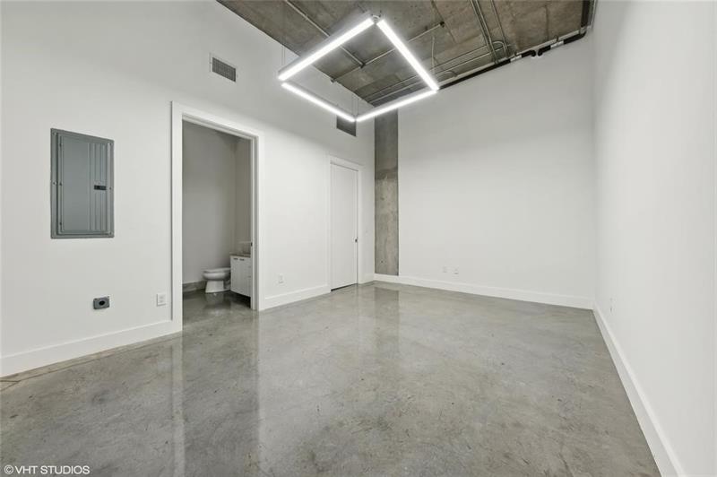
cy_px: 238
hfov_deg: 112.7
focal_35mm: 12
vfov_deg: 89.9
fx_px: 239
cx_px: 358
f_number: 8
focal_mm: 12
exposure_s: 1/15
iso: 100
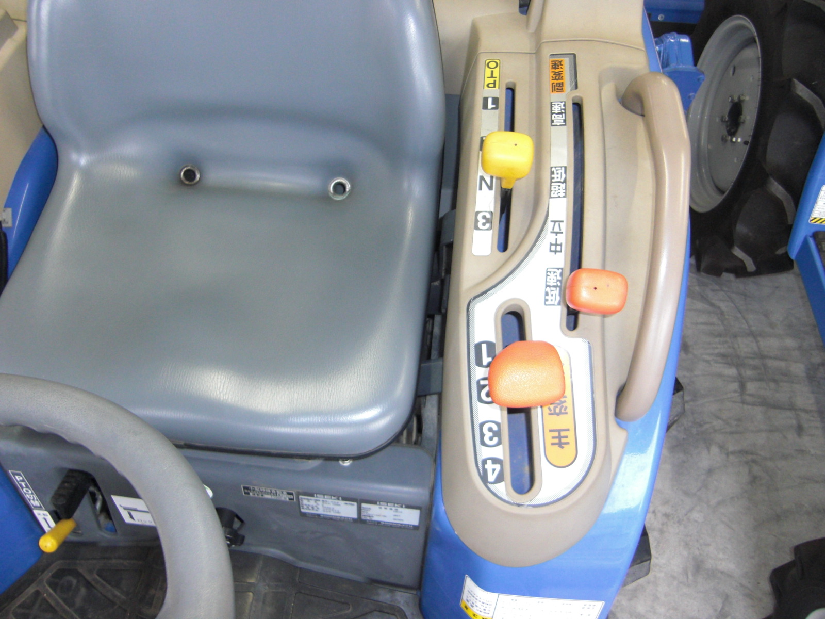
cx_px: 412
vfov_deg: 49.7
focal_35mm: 28
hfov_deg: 63.4
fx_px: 667
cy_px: 310
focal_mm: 4.9
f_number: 2.6
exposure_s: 1/100
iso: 200
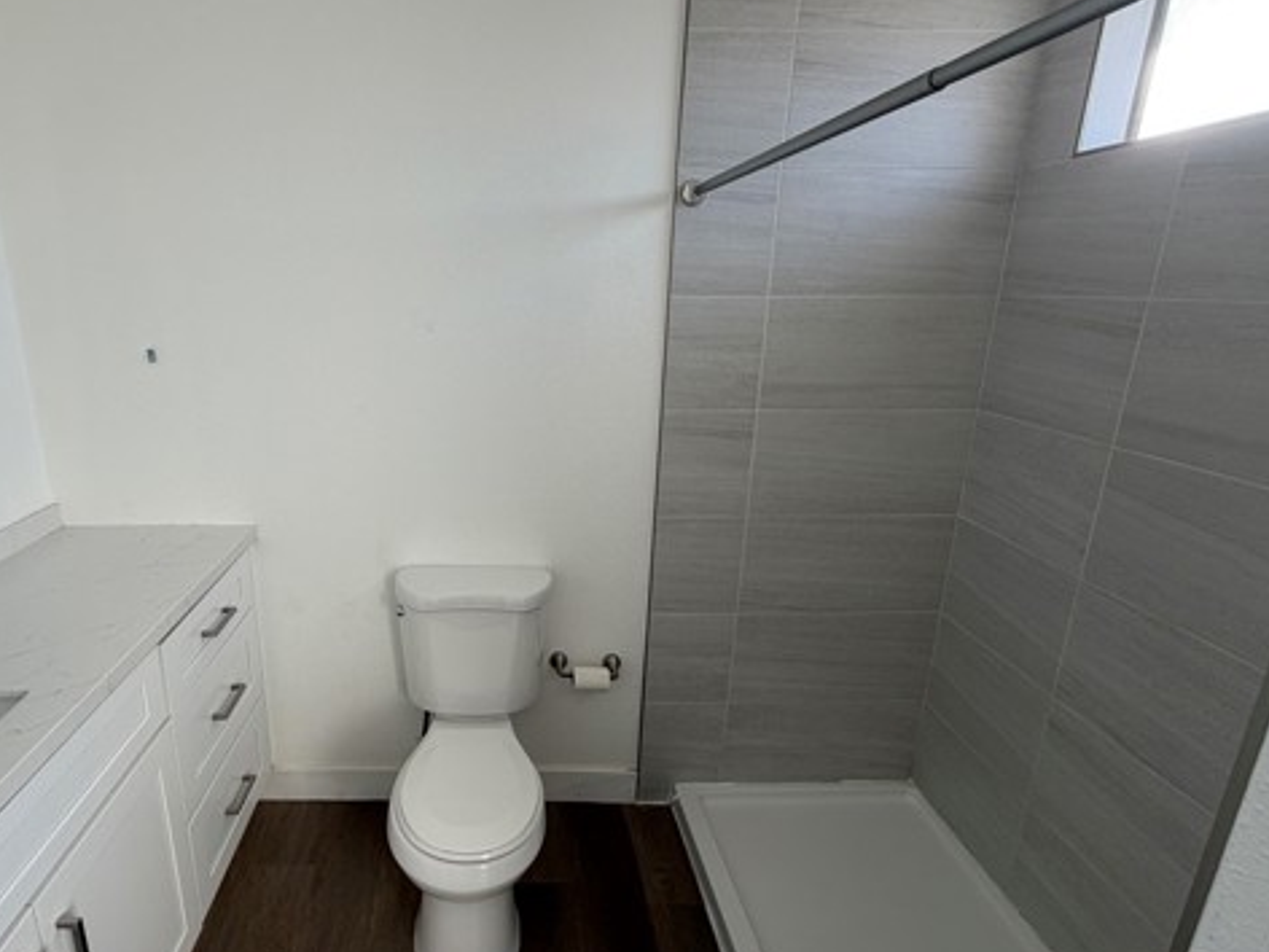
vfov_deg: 68.7
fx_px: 697
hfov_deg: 83.6
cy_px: 473
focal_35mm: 19
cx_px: 503
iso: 50
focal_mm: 2.22
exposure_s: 1/121
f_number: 2.2
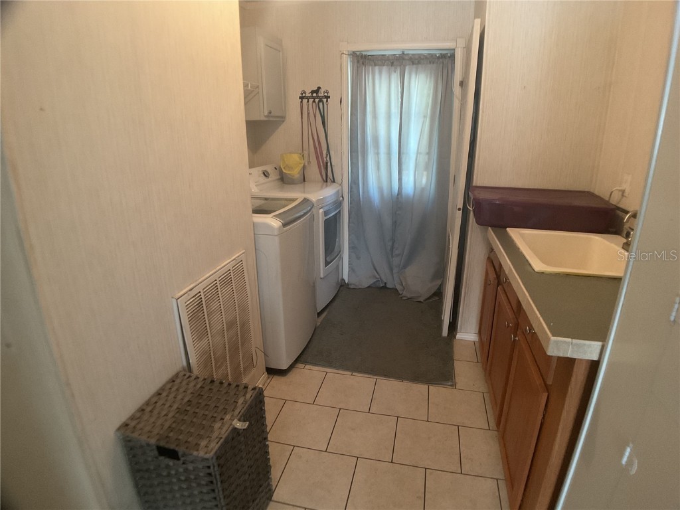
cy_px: 255
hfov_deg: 61.7
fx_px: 570
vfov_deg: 48.2
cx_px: 340
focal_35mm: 29
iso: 250
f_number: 1.8
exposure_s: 1/40
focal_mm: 3
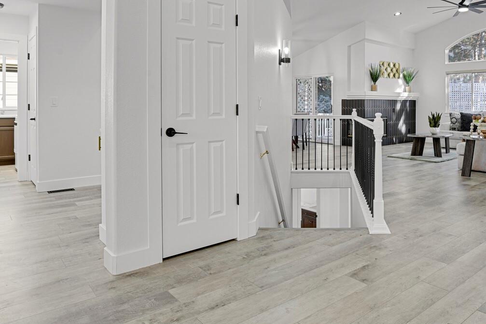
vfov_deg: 46.9
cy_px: 101
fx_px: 364
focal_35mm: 27
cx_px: 332
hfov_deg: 65.3
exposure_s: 1
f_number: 8
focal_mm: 17
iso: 250
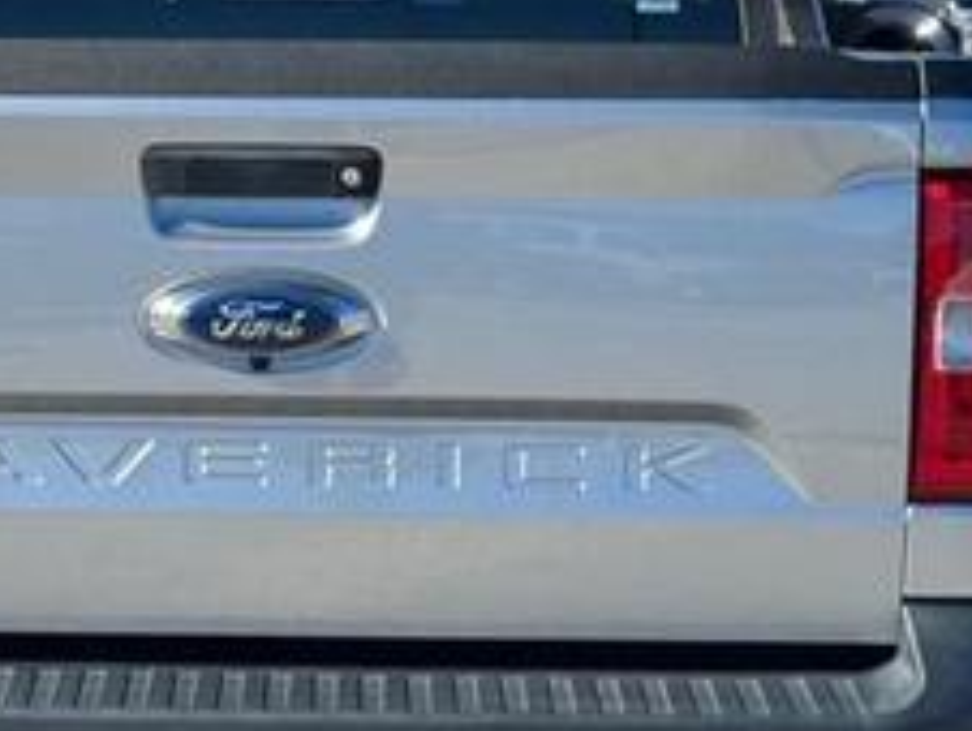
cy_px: 391
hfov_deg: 18.3
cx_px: 271
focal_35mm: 107
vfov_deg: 13.9
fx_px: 3008
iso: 64
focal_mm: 6.76
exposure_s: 1/3096
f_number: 1.78
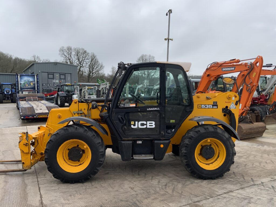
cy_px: 104
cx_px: 138
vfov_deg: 48.2
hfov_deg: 61.7
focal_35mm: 29
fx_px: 231
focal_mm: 3
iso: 16
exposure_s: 1/842
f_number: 1.8
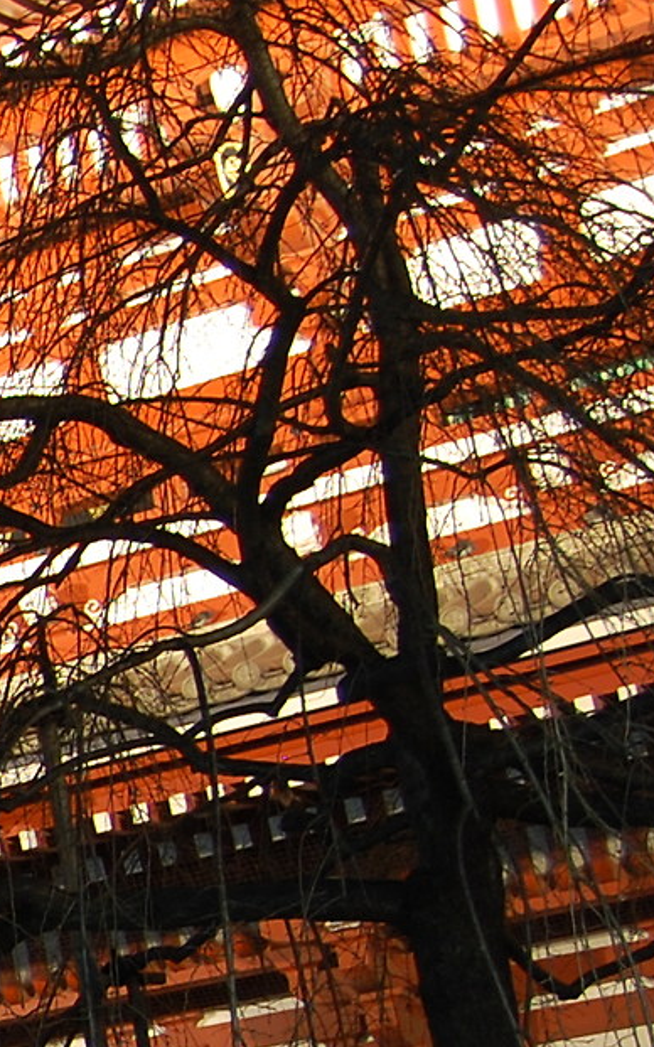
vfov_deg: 17.3
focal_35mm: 118
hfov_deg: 9.5
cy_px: 1057
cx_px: -1077
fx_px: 3366
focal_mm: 20
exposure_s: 1/2
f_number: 4.5
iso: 200
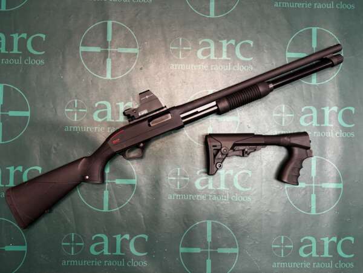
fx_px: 252
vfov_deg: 56.8
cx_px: 182
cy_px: 136
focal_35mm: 24
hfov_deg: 71.6
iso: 800
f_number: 1.78
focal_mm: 6.76
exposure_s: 1/50
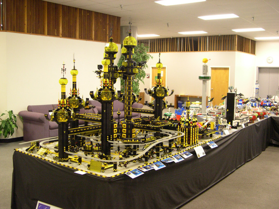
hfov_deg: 49.0
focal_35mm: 38
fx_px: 306
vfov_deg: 37.7
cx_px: 140
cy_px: 104
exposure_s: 1/28.3
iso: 400
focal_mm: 8
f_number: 2.8
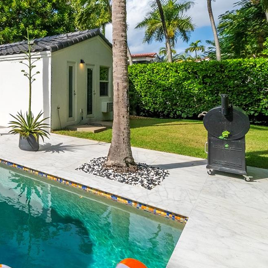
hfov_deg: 46.3
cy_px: 127
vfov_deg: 62.9
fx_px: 219
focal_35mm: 25
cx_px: -27
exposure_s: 1/1600
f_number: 8
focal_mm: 12
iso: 125
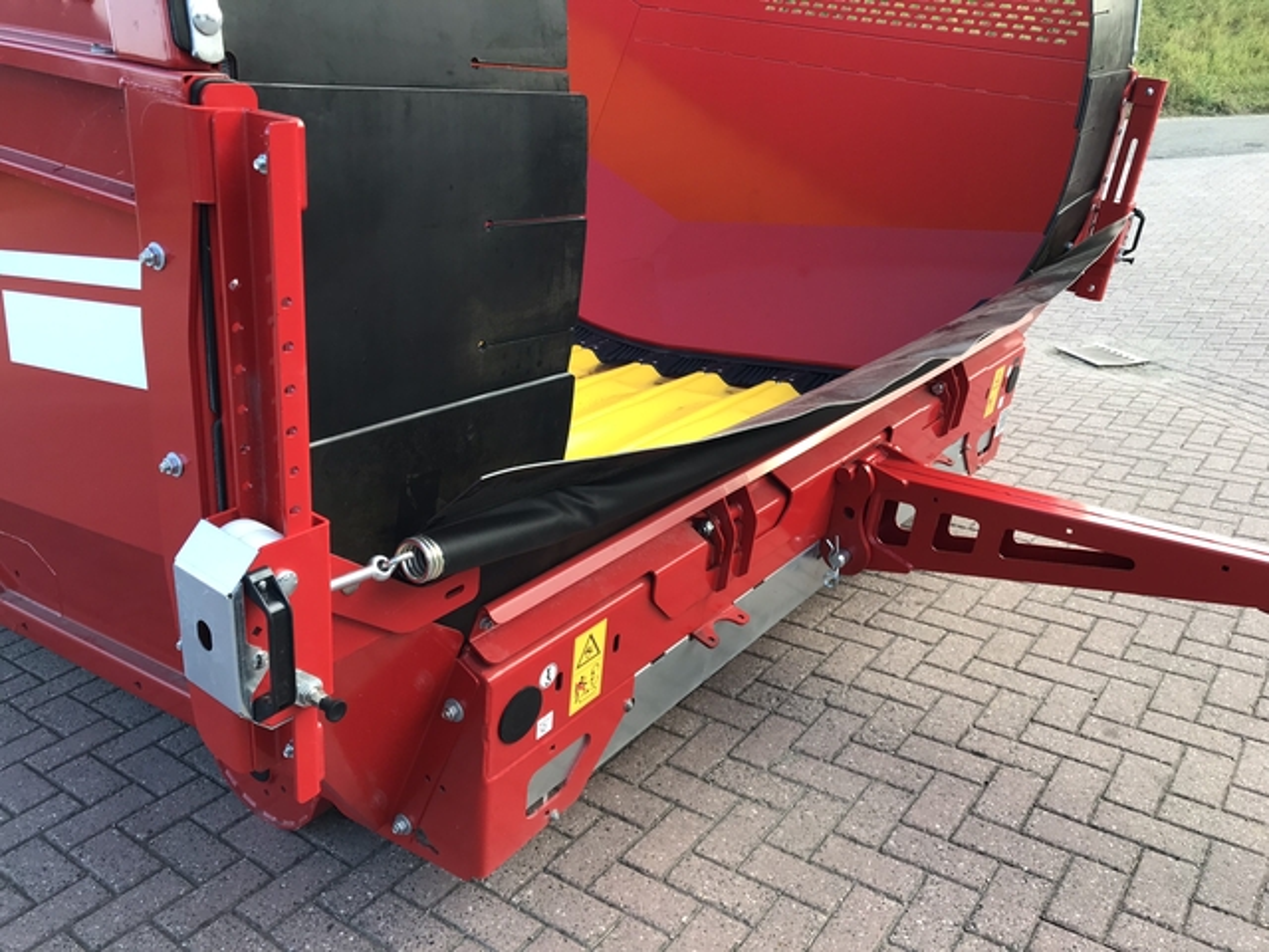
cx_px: 634
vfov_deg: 49.7
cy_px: 476
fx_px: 1026
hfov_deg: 63.4
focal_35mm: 28
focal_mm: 3.99
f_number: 1.8
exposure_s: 1/100
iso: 20
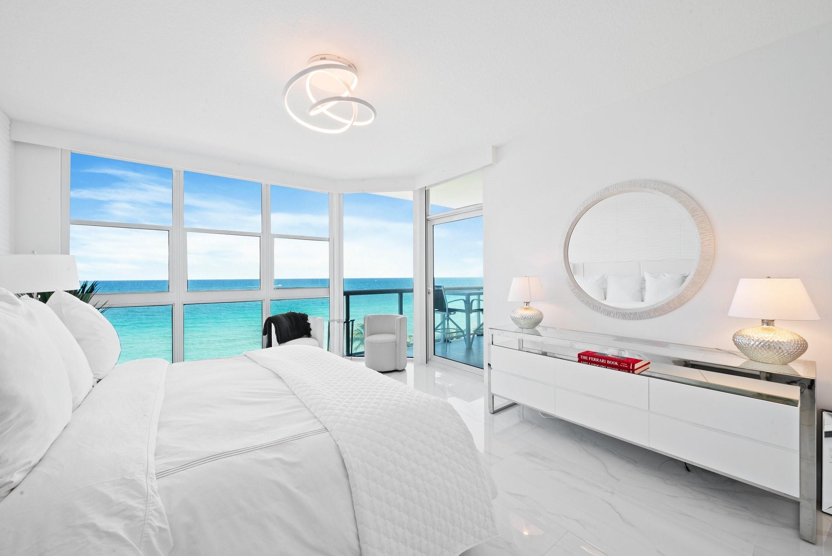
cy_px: 278
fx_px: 324
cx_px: 416
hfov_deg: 104.2
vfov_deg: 81.3
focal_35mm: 14
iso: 250
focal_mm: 14
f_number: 8
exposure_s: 1/13
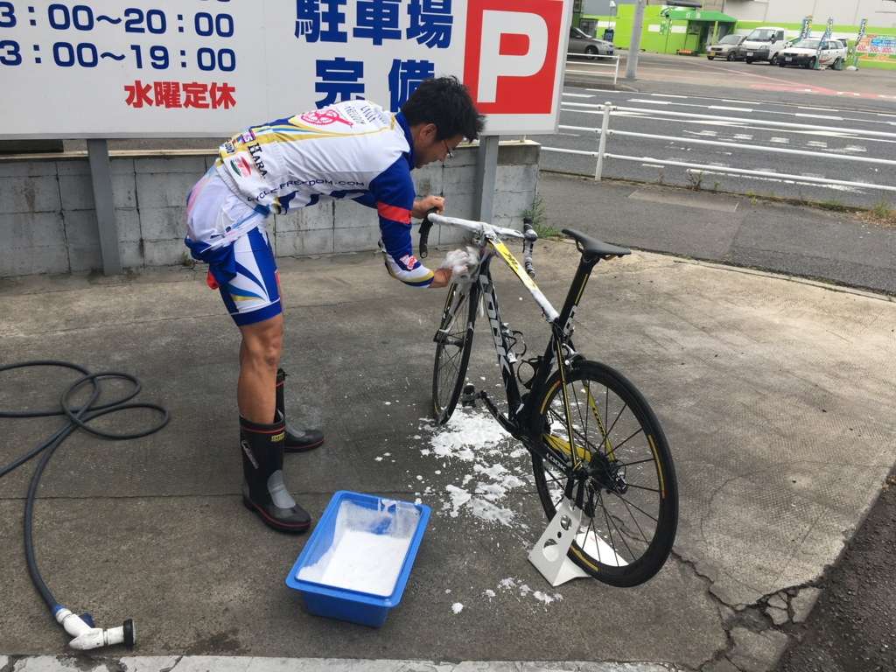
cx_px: 448
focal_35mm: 29
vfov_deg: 48.2
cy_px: 336
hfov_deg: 61.7
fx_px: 751
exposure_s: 1/273
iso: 25
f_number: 2.2
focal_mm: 4.15
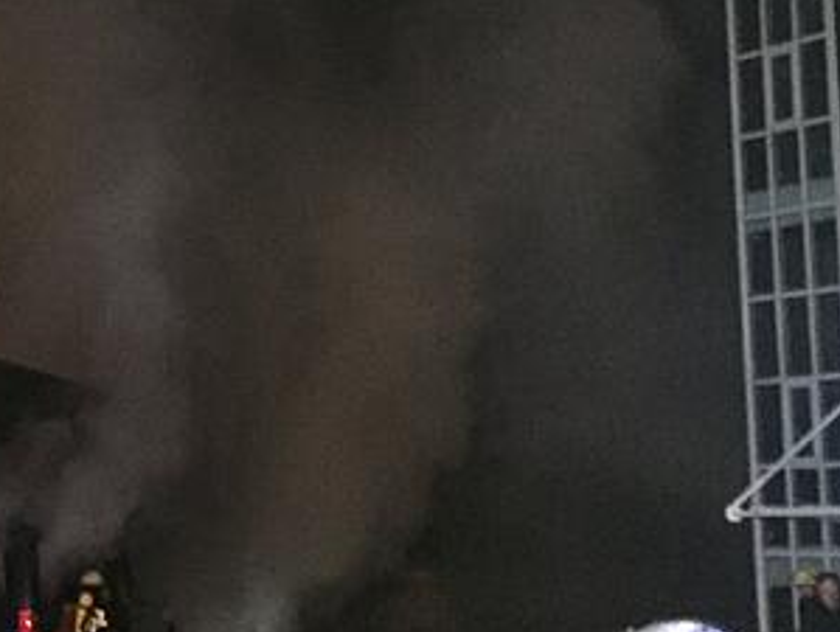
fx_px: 2259
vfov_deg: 15.8
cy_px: 81
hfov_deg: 20.1
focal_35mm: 93
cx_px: -84
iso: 400
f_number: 2.2
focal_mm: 4.15
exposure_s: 1/17
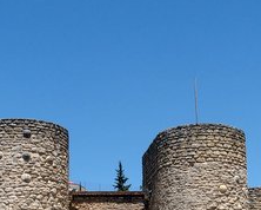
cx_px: 92
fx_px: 456
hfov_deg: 31.7
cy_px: 189
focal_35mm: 59
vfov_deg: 25.1
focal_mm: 6
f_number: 4
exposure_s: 1/1000
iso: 100
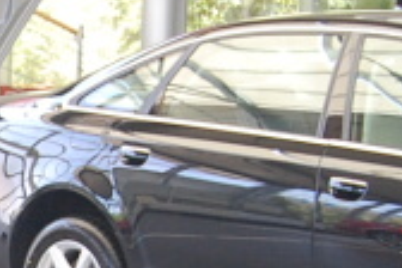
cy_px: 363
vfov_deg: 7.0
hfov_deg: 10.3
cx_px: -213
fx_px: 2155
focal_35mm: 193
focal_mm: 30
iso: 800
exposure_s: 1/80
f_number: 5.6
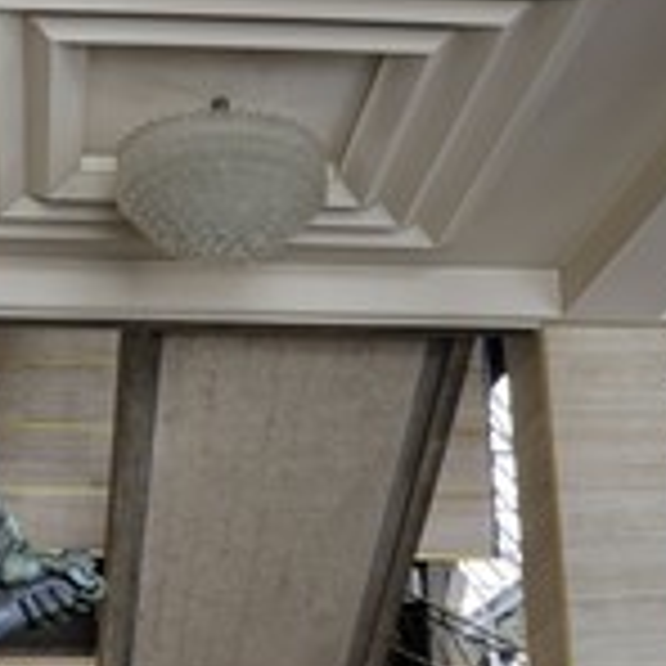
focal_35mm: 70
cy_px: 423
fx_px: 1524
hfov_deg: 24.4
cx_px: 162
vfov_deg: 24.6
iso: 800
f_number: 5.6
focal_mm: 29
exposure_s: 1/50
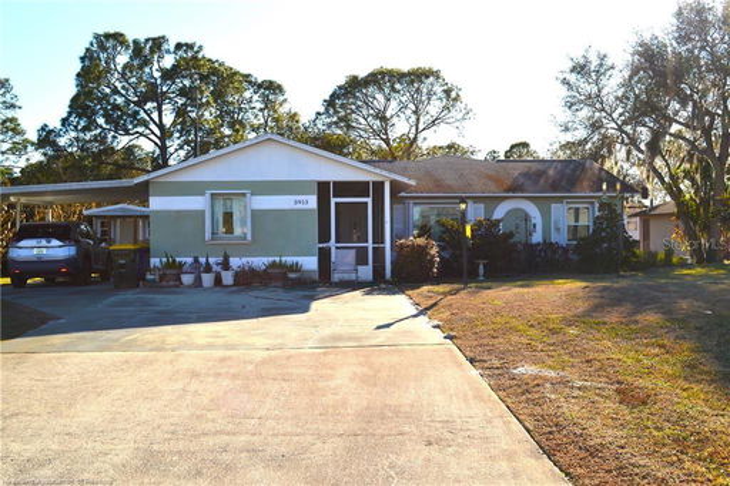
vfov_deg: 36.8
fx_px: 730
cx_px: 365
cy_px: 243
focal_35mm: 36
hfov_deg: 53.1
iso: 100
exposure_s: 1/200
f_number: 8
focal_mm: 24
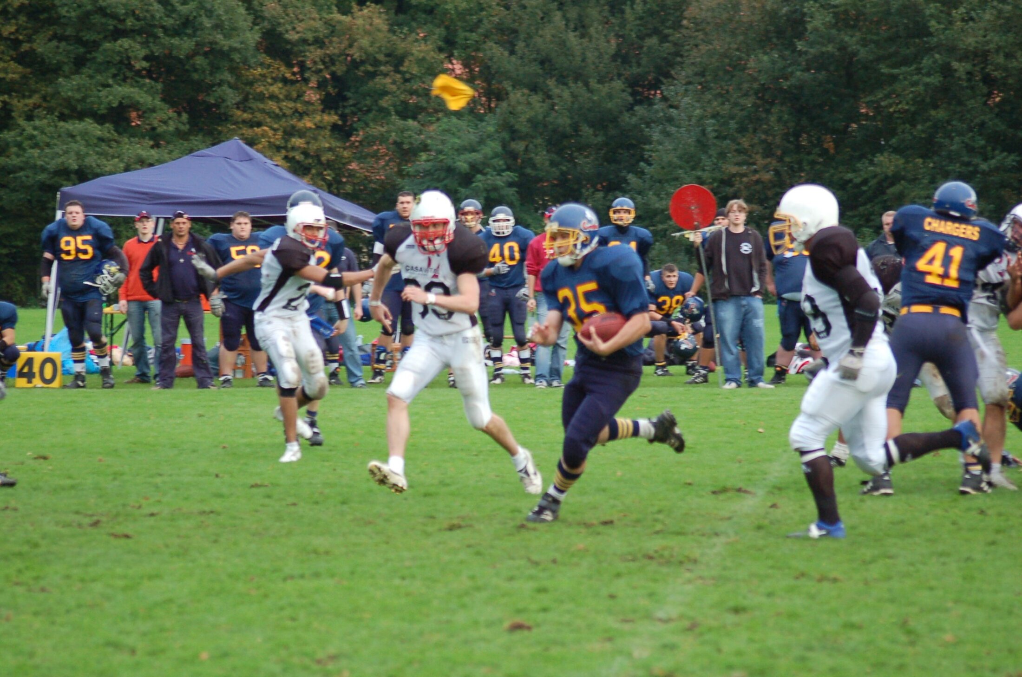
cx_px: 511
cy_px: 338
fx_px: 5100
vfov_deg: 7.6
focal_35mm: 180
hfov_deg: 11.4
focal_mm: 120
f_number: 4.2
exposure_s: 1/400
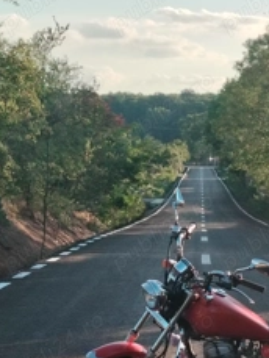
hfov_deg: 11.9
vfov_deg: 15.8
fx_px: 1284
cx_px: 217
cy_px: 258
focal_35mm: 124
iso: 100
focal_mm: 5.25
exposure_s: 1/572
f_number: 1.75
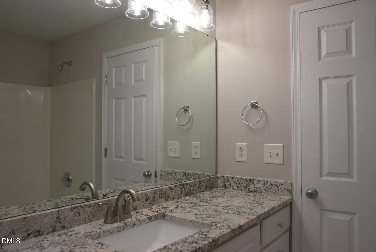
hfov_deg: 61.9
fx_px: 314
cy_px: 126
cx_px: 188
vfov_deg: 43.7
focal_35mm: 30
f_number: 5
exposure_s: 1/100
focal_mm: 20
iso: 400
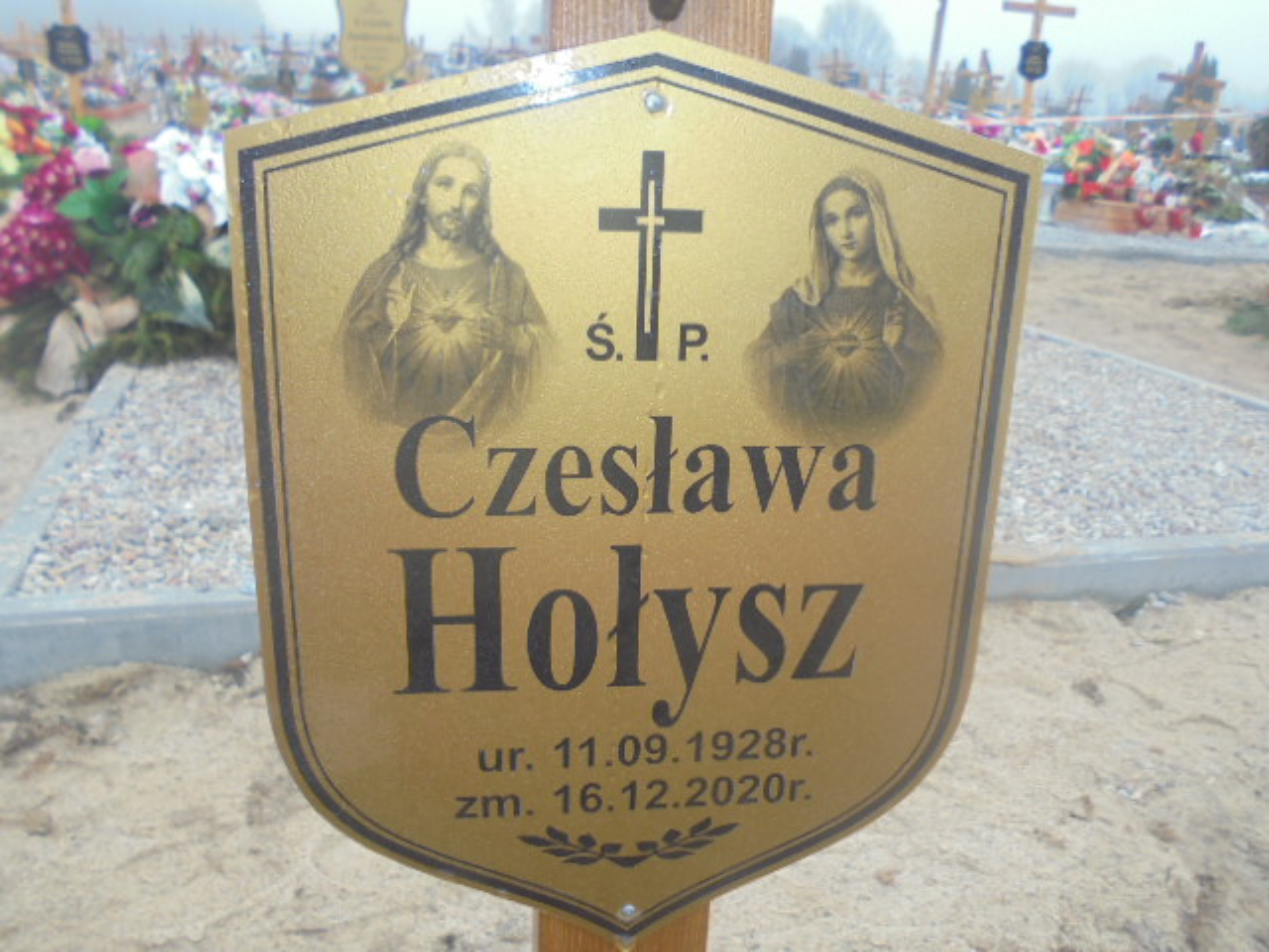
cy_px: 476
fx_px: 1063
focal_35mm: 29
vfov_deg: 48.2
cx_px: 634
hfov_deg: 61.7
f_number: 3.7
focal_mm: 5.3
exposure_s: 1/60
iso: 100
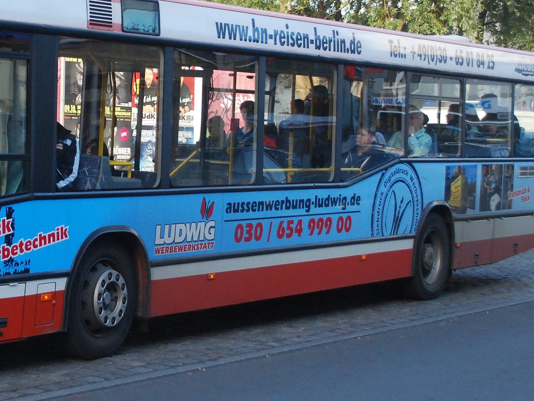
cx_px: 56
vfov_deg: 16.0
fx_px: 1419
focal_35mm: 92
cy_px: 138
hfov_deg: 20.9
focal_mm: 30
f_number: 4.8
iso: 800
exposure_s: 1/500
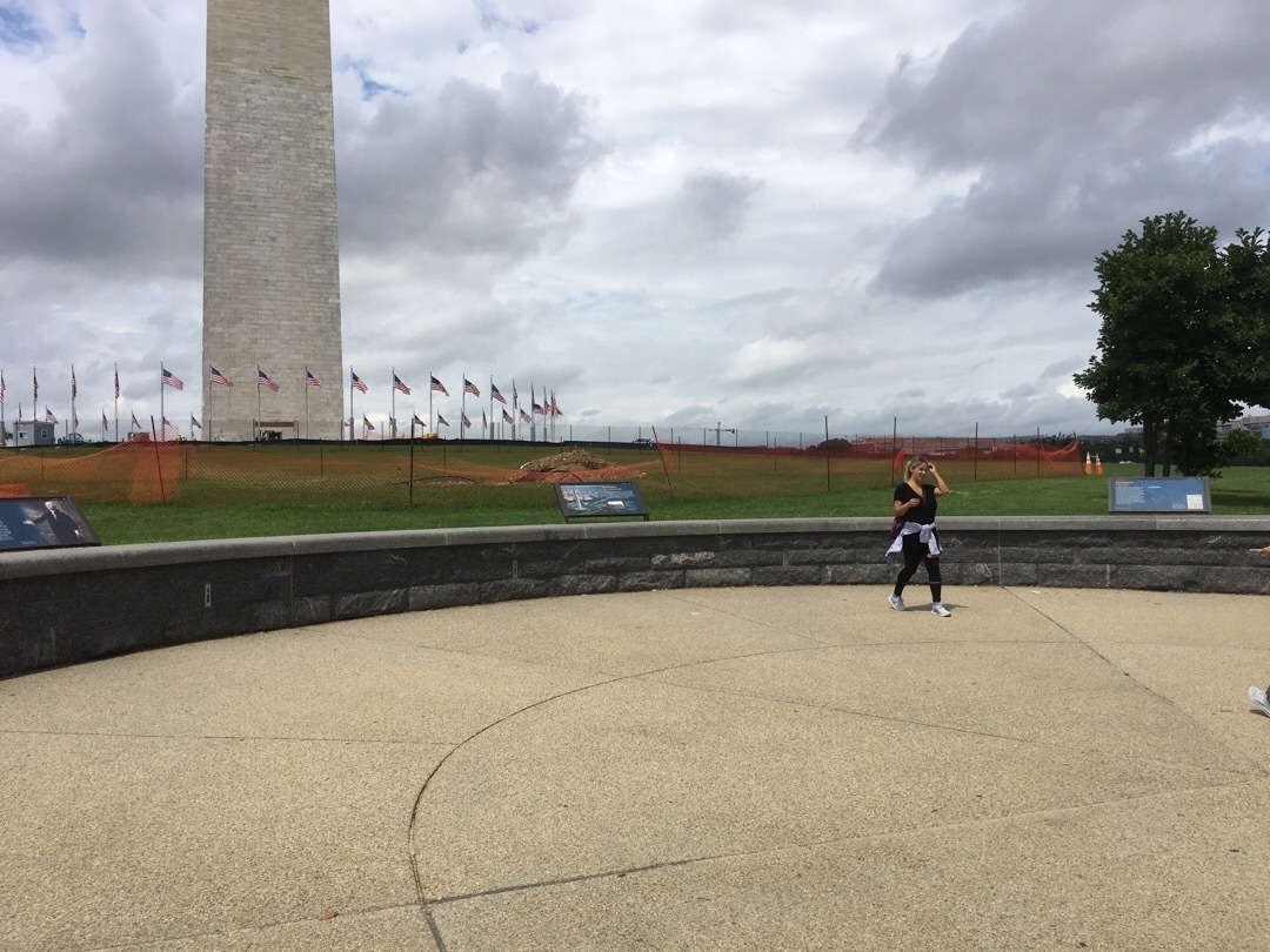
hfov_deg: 61.7
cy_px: 476
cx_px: 635
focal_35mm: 29
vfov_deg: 48.2
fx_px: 1064
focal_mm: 4.15
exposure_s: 1/3344
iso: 25
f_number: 2.2
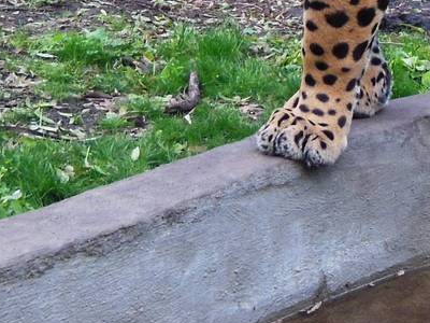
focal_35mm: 136
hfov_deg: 14.3
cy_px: -224
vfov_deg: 10.4
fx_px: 1689
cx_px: 413
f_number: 3.9
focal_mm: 6
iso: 125
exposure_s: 1/40
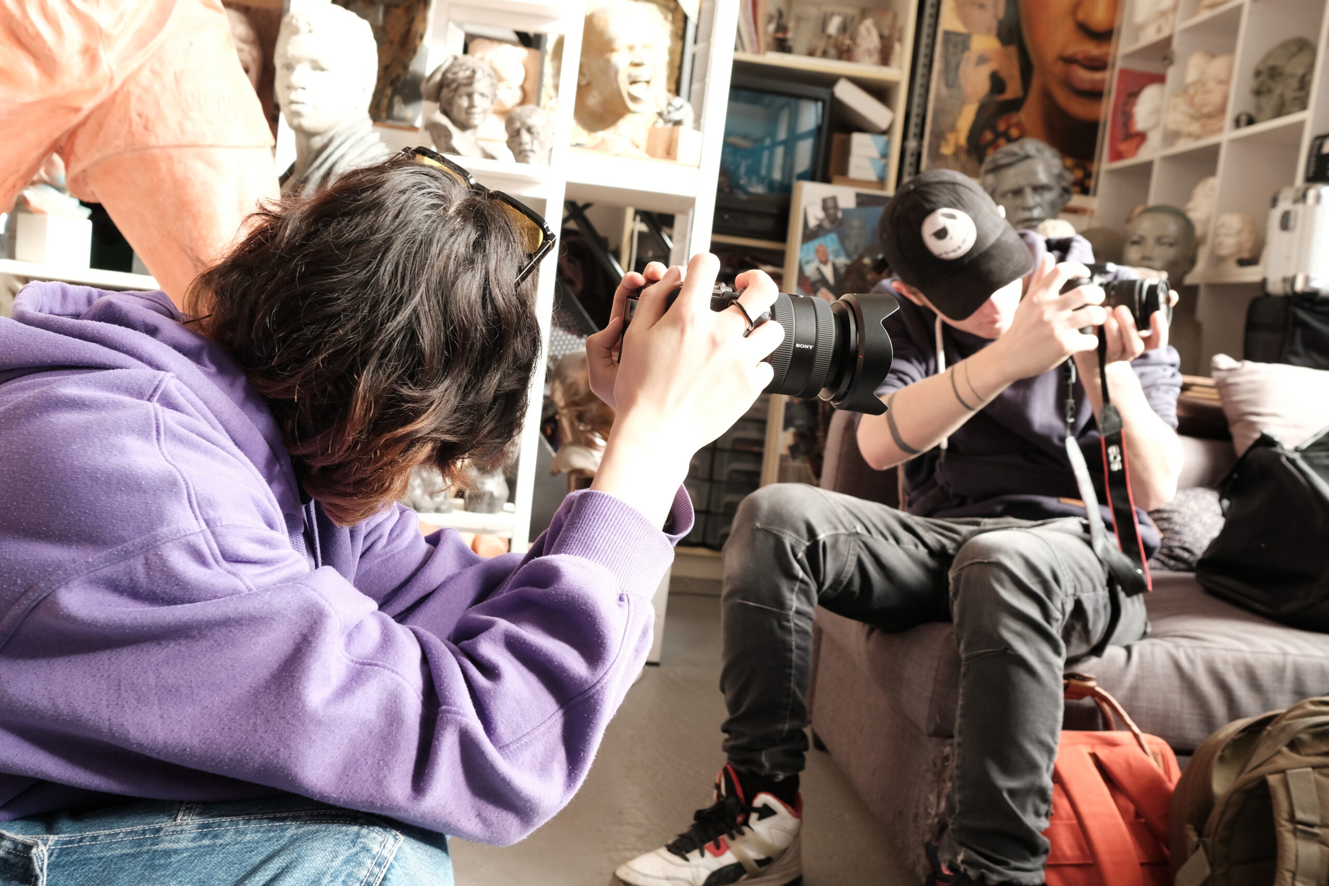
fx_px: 1292
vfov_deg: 37.9
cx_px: 664
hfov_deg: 54.4
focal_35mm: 35
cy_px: 443
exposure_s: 1/50
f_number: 5
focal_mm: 23
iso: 1000
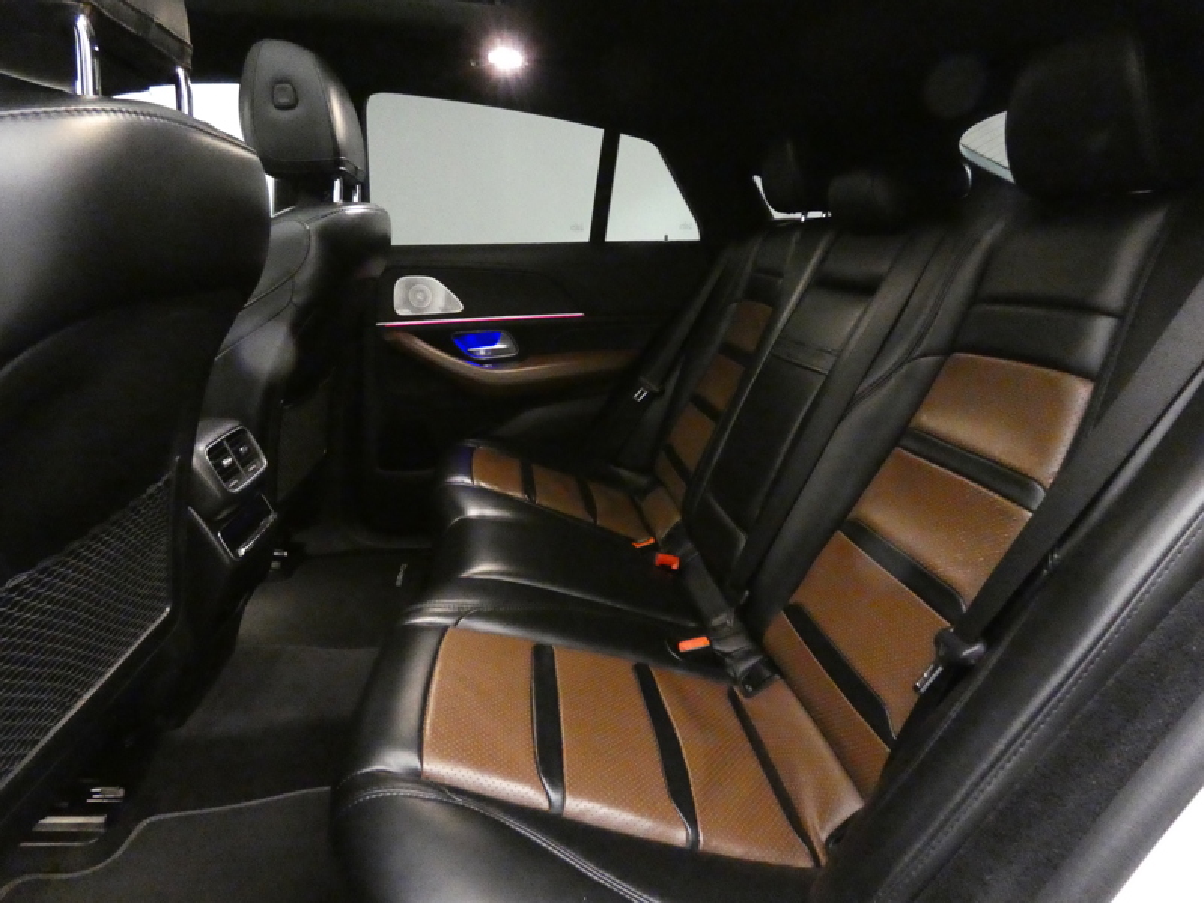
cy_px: 452
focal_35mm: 20
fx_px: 696
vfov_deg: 66.0
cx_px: 602
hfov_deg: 81.7
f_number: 2.8
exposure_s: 1/30
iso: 3200
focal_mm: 3.6
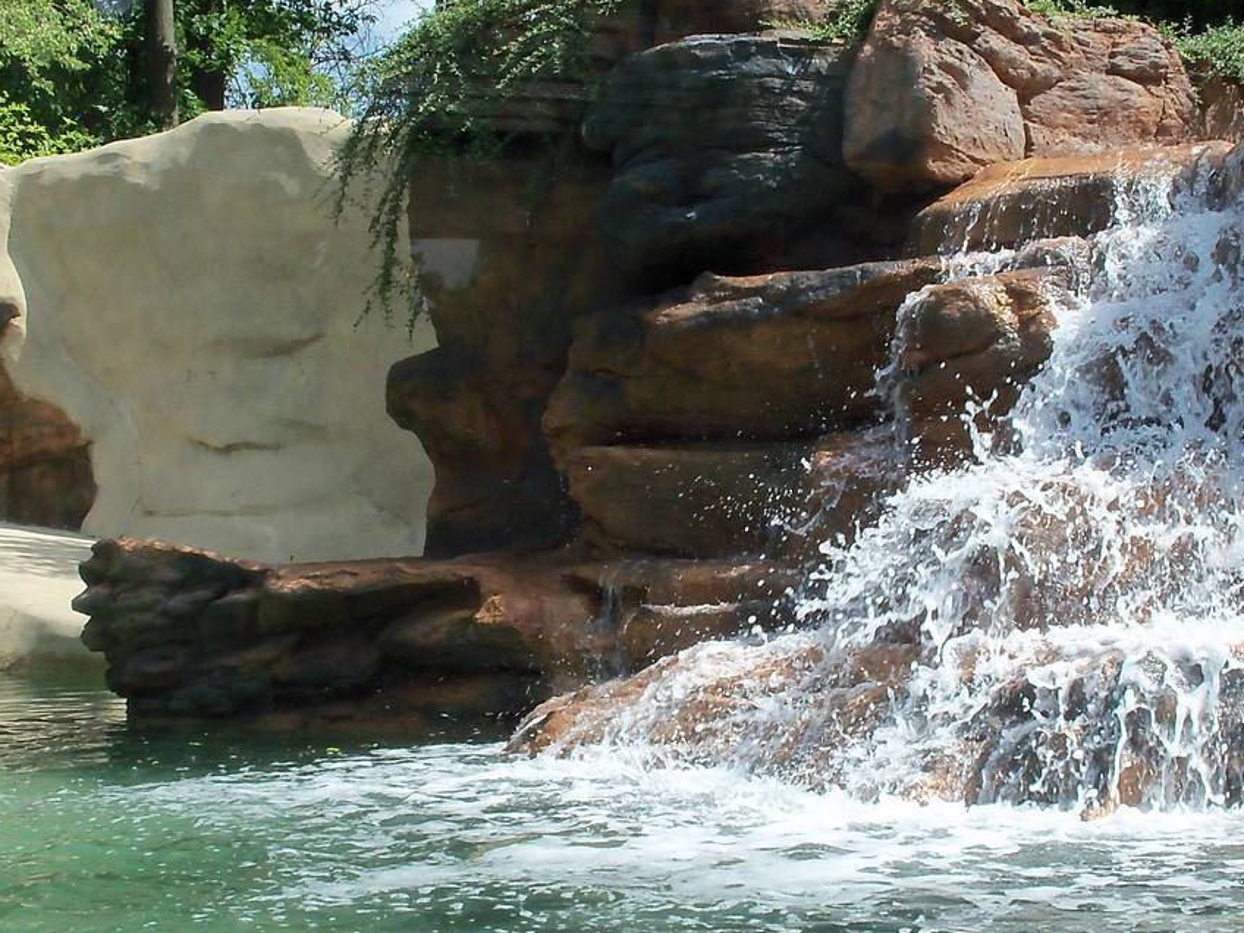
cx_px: 654
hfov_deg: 29.4
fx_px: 2372
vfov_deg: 22.2
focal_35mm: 66
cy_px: 604
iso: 80
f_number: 5.5
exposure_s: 1/250
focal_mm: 6.3
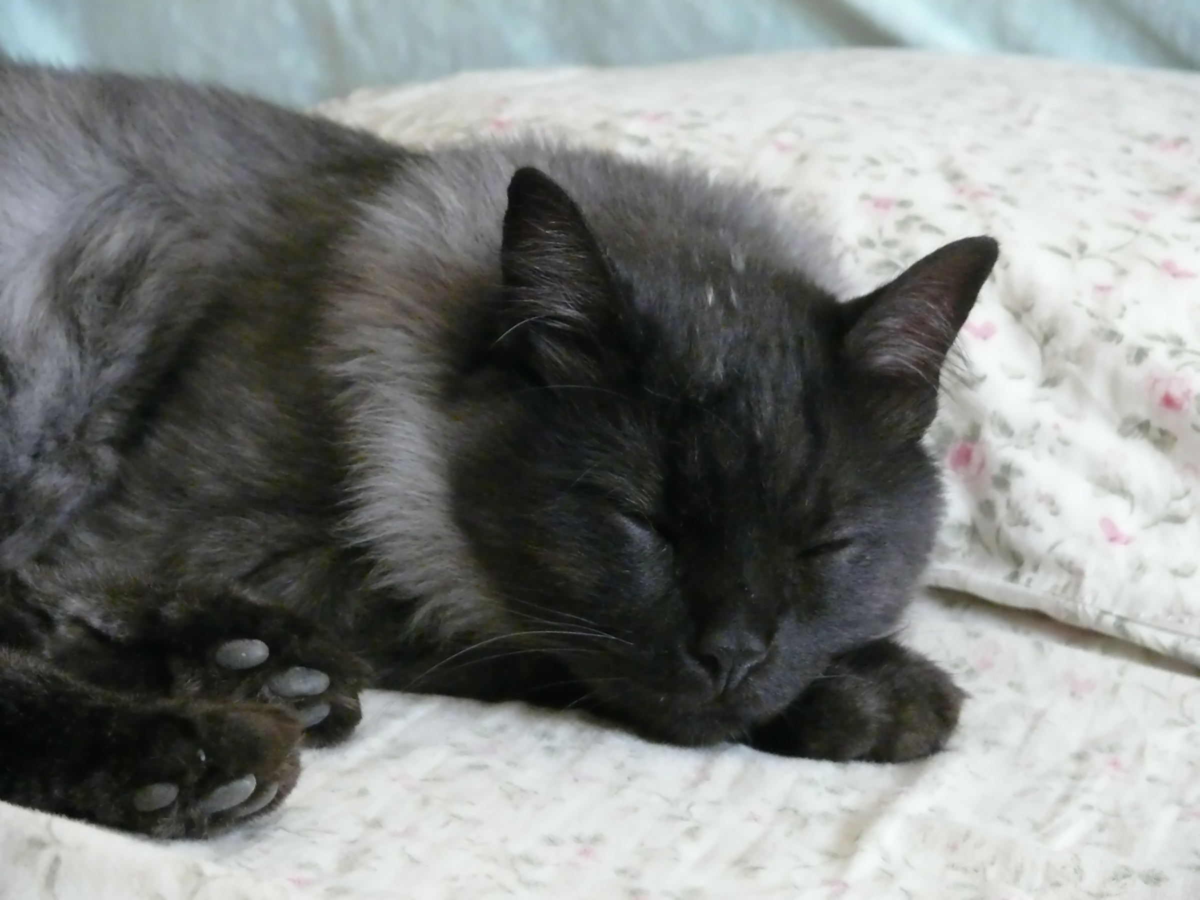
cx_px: 600
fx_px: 3675
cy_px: 450
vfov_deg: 14.0
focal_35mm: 106
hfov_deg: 18.5
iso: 800
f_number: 3.6
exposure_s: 1/25
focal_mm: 22.5
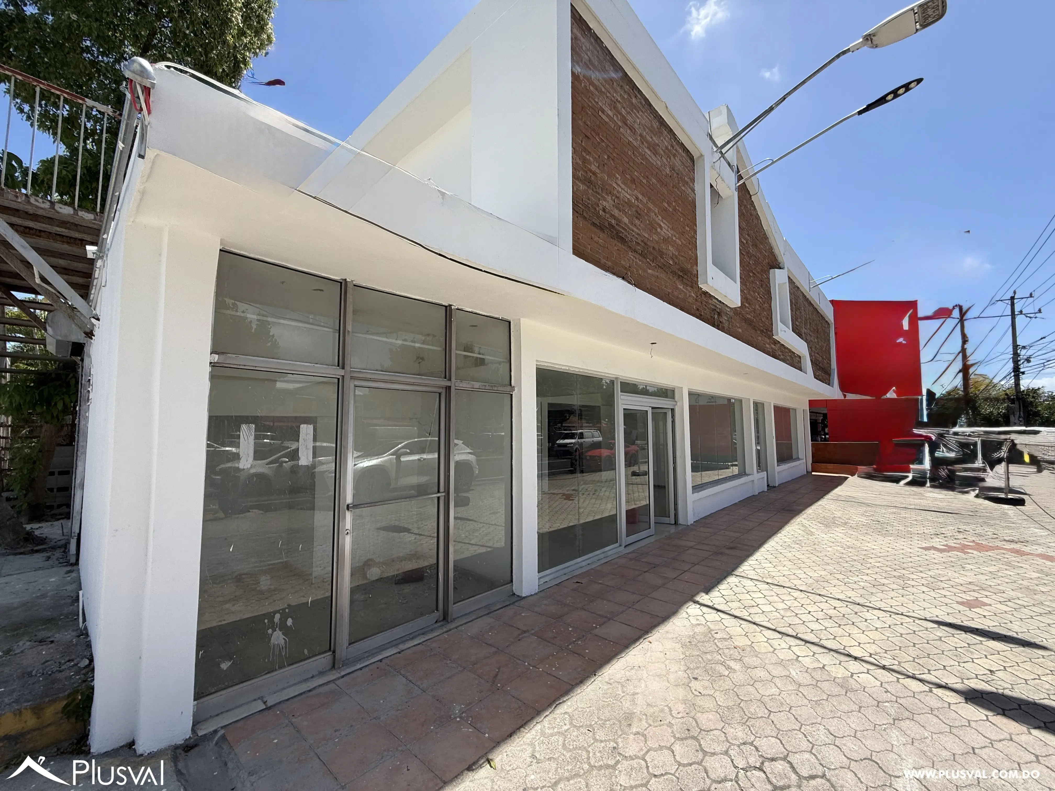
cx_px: 528
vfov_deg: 85.7
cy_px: 396
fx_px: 427
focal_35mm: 14
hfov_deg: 102.1
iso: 50
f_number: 2.2
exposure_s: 1/1464
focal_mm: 2.22
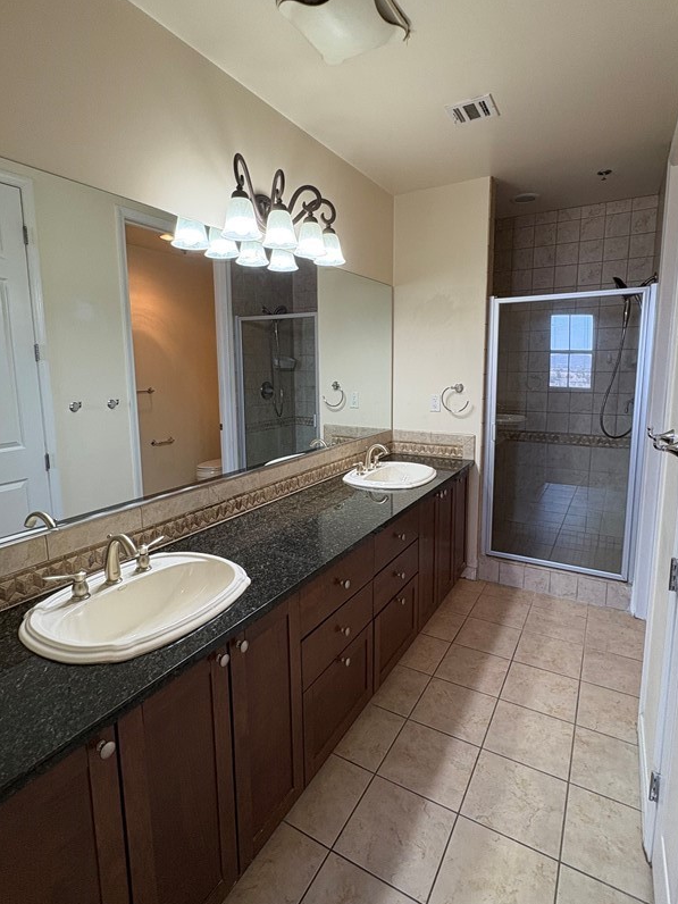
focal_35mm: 18
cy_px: 430
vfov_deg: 87.7
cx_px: 344
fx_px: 470
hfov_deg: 71.6
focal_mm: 2.22
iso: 200
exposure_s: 1/120
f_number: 2.2
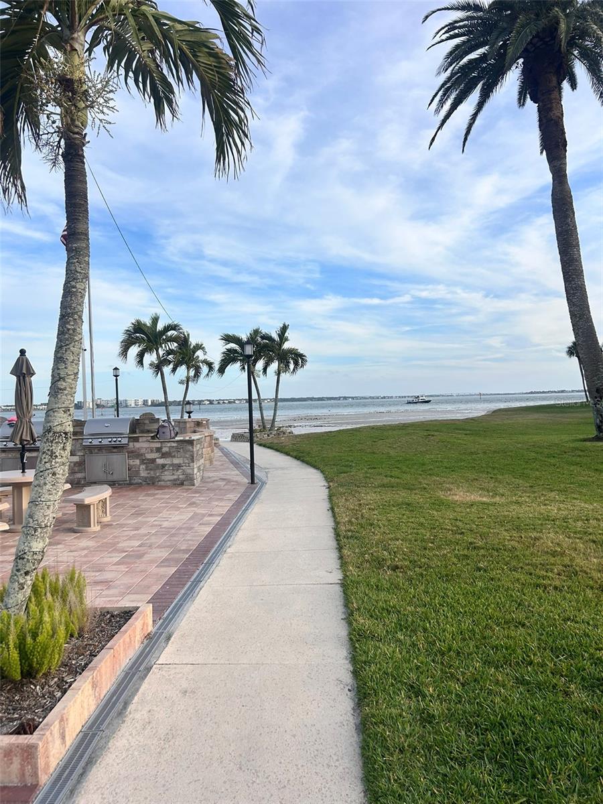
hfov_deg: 53.1
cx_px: 302
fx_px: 604
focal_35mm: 26
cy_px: 402
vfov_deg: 67.3
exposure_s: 1/2915
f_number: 1.5
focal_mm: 5.7
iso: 50
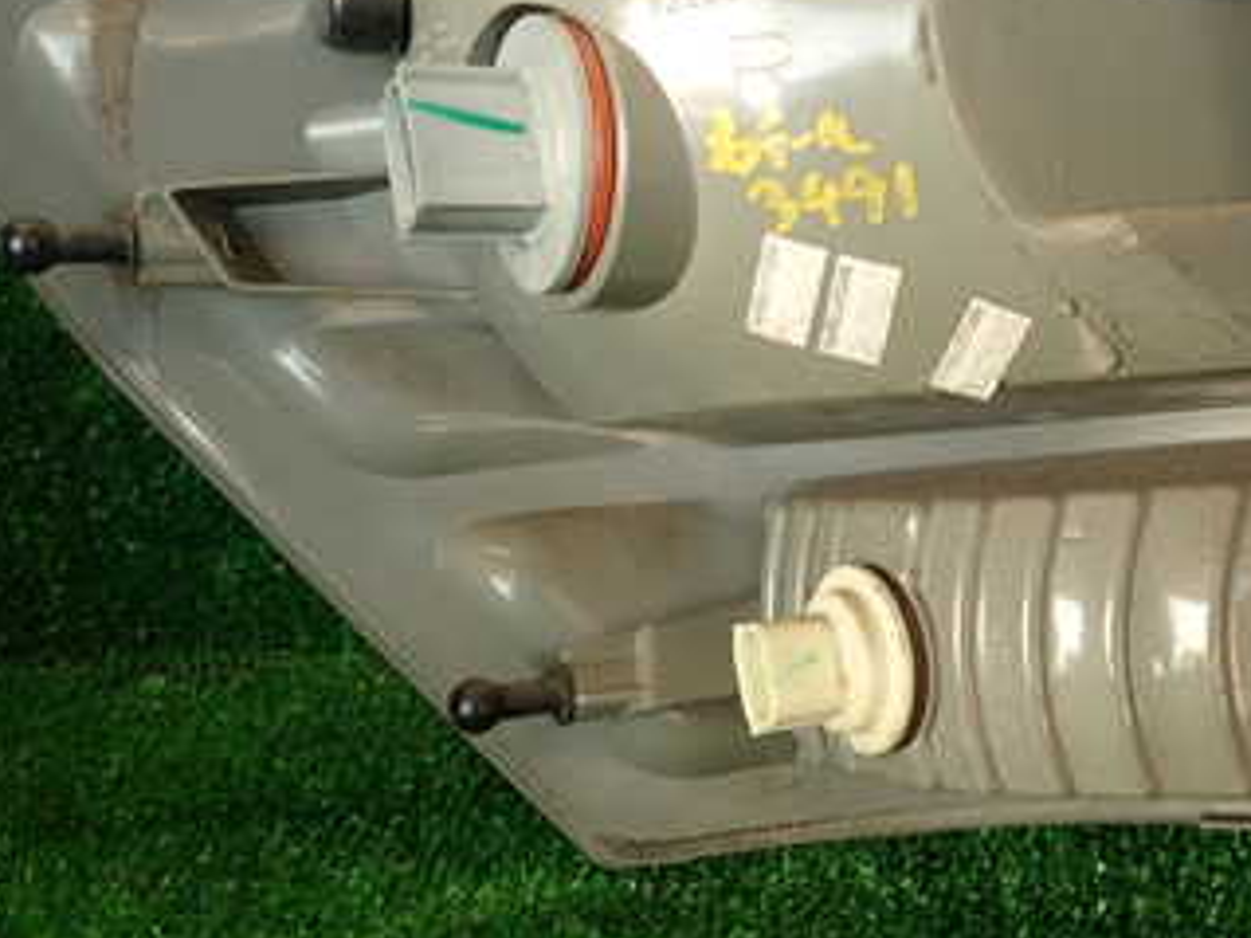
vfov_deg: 30.7
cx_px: 839
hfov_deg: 39.9
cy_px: 353
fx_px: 1698
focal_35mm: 47
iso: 125
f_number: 2
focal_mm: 4.5
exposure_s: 1/60
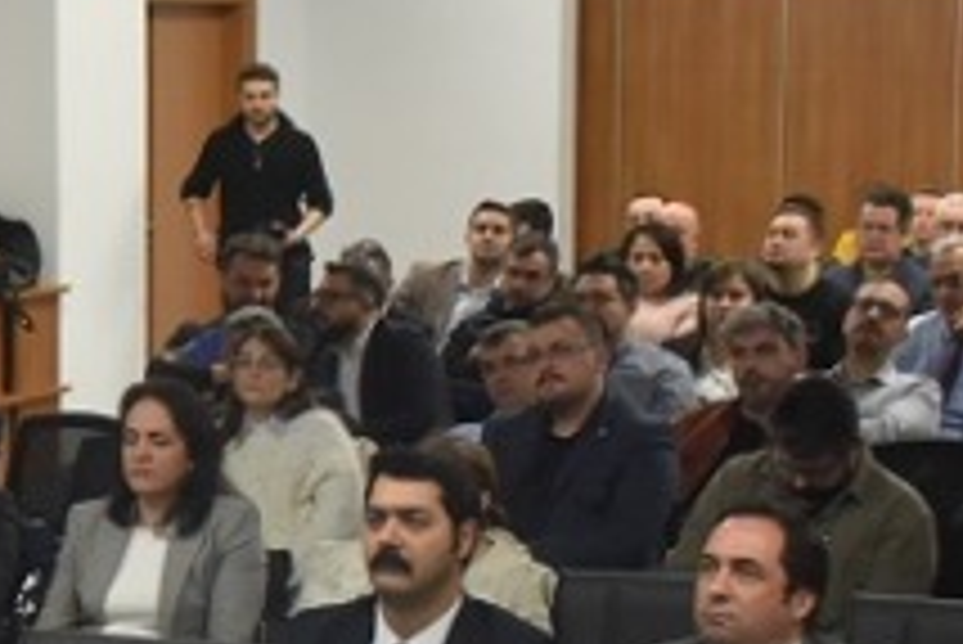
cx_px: -495
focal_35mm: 117
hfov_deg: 16.0
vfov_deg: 11.7
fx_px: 3132
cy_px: 549
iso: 1100
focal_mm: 18
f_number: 4
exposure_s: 1/60
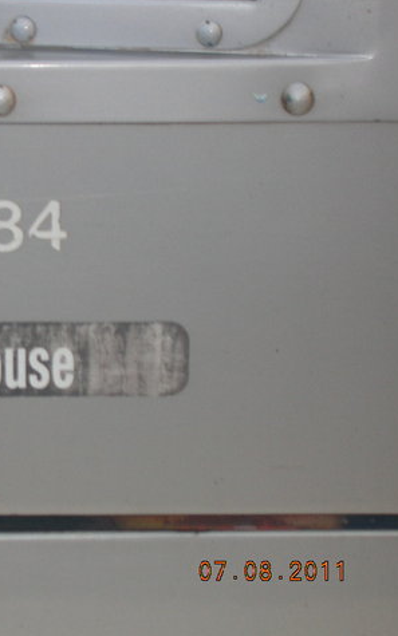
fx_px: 2602
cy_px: 317
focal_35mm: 150
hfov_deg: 8.7
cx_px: -13
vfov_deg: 13.9
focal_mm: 17.4
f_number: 4.9
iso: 50
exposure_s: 1/30
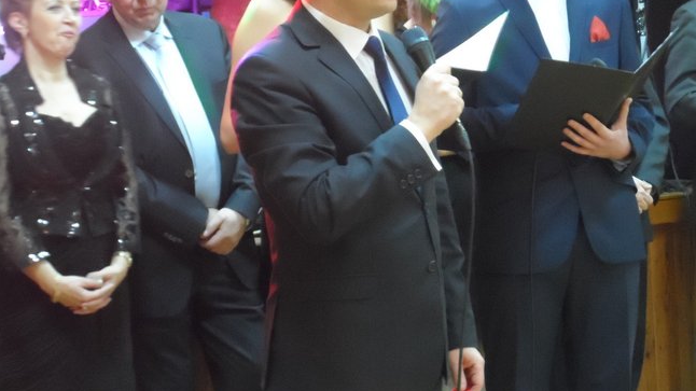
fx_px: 2103
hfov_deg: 18.8
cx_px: 348
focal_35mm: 114
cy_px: 133
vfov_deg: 10.6
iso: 1600
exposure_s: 1/6
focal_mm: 17
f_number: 4.6
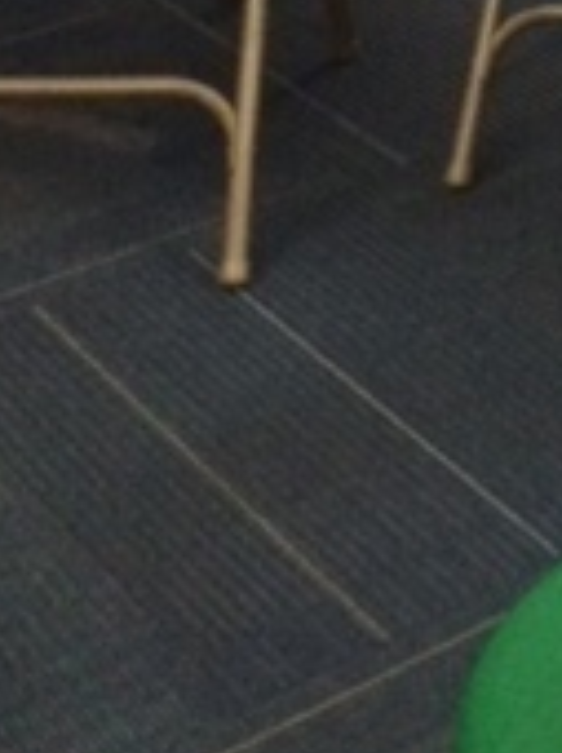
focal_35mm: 117
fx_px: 2539
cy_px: -385
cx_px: 1049
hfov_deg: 11.6
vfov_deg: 15.5
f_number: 2.4
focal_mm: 3.3
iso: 160
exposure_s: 1/30
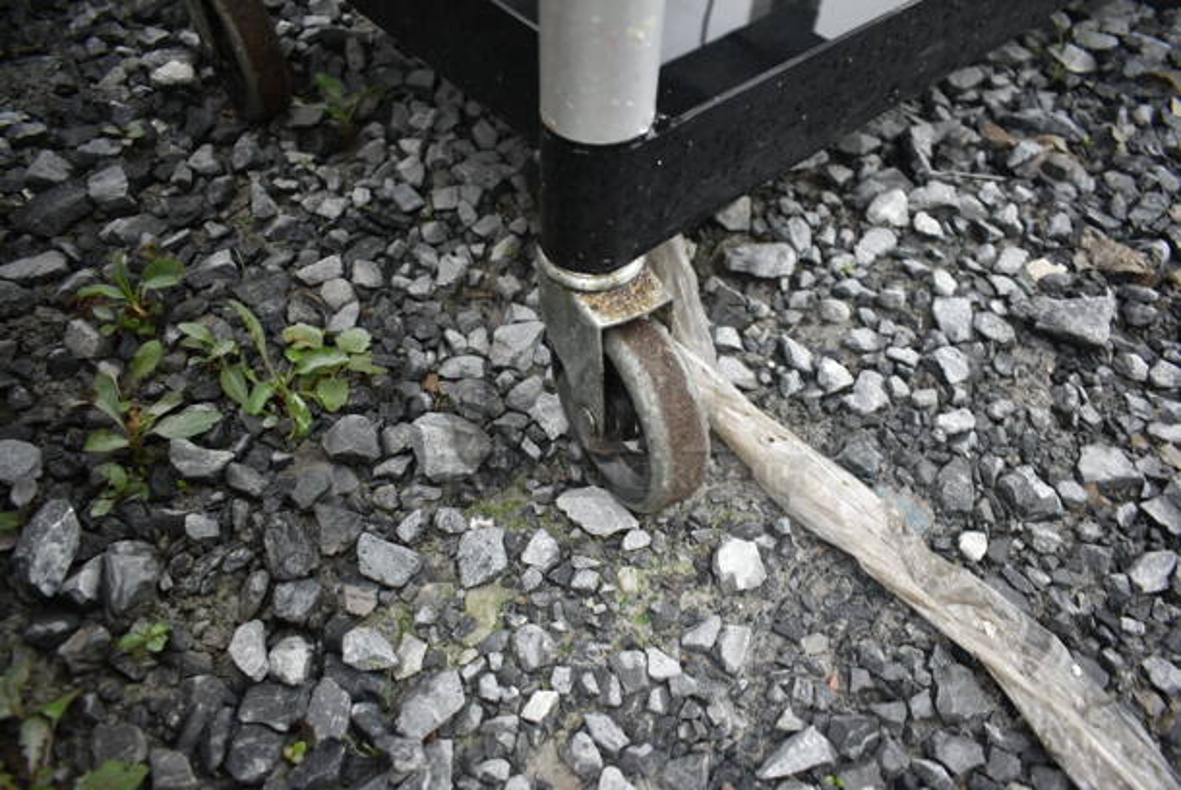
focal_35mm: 27
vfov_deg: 48.0
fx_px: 887
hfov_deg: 67.3
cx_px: 590
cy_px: 395
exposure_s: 1/50
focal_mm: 18
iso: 100
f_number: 3.5
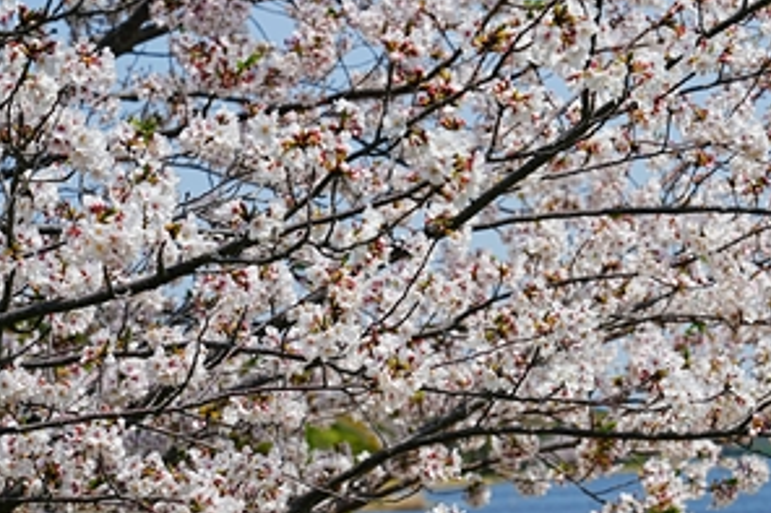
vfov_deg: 9.7
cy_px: 254
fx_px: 3039
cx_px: 498
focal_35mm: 142
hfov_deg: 14.4
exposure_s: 1/640
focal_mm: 105
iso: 100
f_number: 8
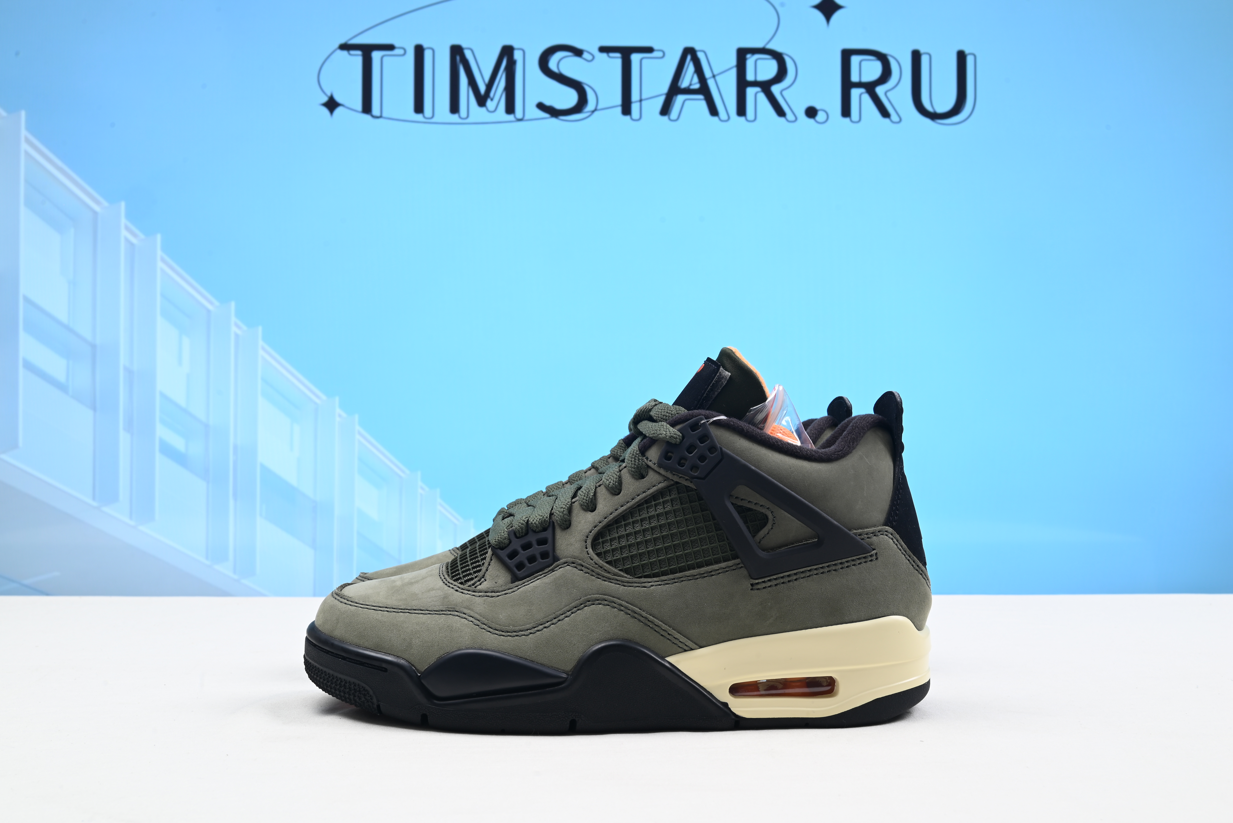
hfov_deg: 48.4
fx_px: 1370
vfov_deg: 33.4
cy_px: 412
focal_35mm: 40
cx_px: 616
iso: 100
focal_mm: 40
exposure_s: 1/2
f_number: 16
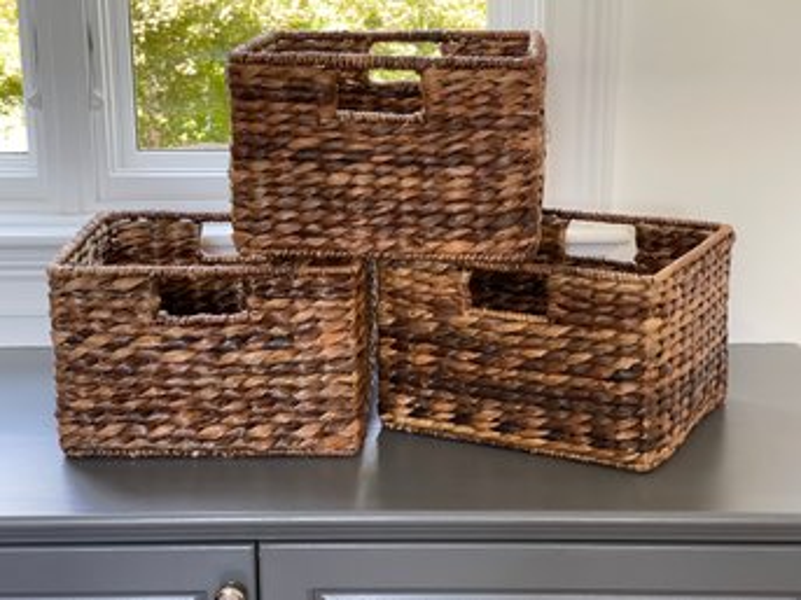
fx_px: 1480
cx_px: 400
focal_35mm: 64
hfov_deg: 30.3
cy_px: 300
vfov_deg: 22.9
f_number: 2.2
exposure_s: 1/89
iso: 200
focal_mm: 7.5
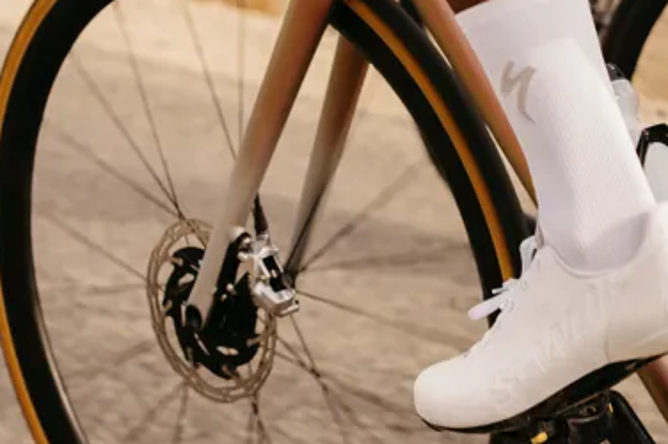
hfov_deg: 12.5
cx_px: 357
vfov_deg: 8.3
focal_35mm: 164
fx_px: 3040
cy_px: 26
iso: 80
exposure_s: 1/320
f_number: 5.6
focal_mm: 77
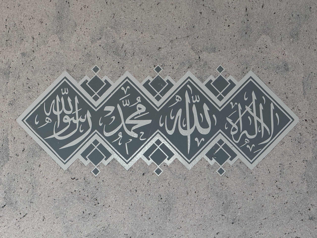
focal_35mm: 120
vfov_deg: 12.3
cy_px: 119
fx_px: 1099
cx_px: 158
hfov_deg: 16.4
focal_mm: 15.66
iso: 200
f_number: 2.8
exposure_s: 1/99
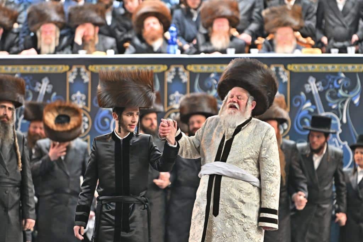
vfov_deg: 4.6
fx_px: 3025
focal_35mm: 300
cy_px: 121
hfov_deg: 6.9
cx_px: 182
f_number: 2.8
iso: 500
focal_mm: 200
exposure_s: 1/125
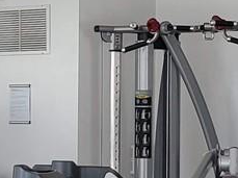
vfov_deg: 8.1
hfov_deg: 10.8
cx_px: 197
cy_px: 104
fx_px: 1249
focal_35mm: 182
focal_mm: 4.3
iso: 100
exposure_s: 1/120
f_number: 2.4
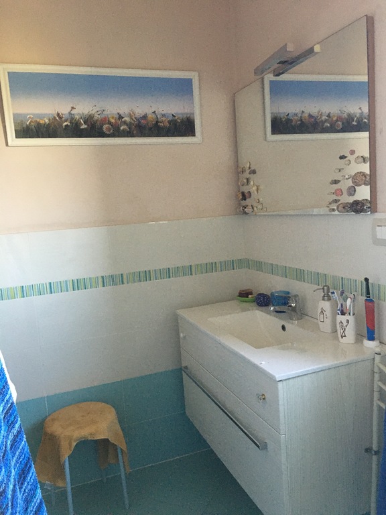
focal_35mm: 29
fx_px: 431
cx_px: 193
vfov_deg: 61.7
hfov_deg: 48.2
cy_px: 258
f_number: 2.2
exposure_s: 1/17
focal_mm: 4.15
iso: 250
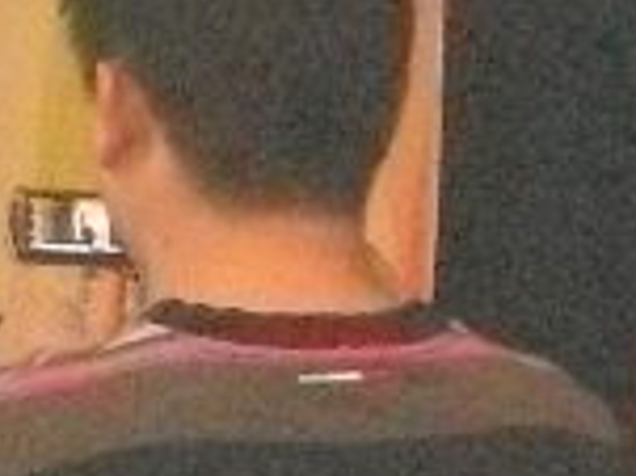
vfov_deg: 2.1
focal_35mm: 711
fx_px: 13053
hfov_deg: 2.8
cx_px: -476
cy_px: -105
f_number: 4.7
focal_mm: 17.1
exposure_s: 1/60
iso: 1600
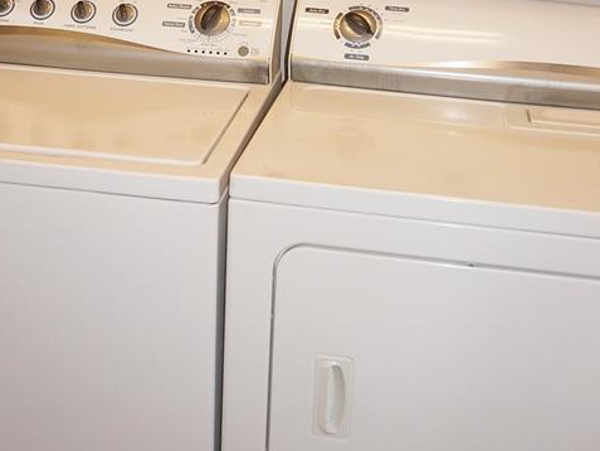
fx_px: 1006
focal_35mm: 58
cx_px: 264
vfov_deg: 24.1
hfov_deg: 33.2
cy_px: 1
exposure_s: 1/160
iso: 250
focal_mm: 16
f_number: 4
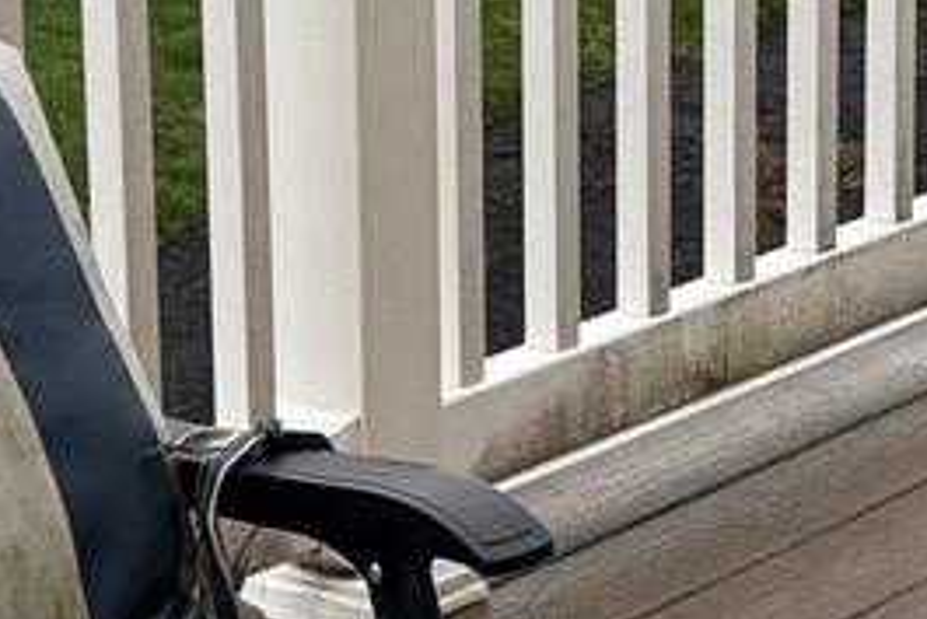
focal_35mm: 193
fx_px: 4972
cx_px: 1221
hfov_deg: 10.4
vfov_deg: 7.1
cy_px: 45
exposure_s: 1/527
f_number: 1.78
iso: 80
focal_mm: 6.76
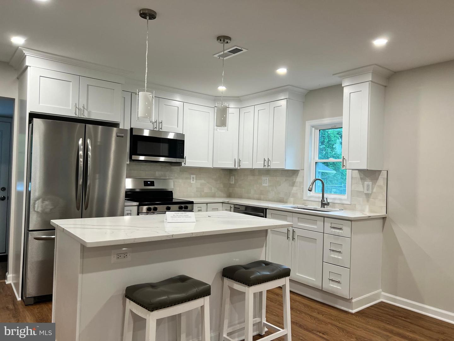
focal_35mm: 26
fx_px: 341
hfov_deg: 67.3
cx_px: 227
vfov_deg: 53.1
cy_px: 170
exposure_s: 1/120
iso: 125
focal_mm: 5.7
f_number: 1.5
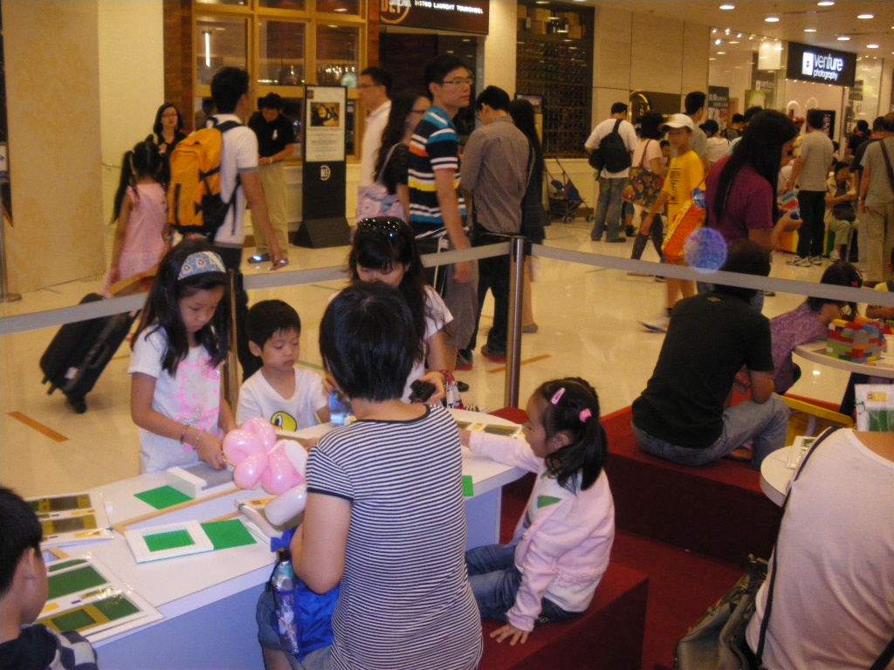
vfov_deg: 39.7
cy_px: 335
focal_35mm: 36
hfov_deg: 51.4
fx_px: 930
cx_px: 447
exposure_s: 1/50
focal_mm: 6.3
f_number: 3.5
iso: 400
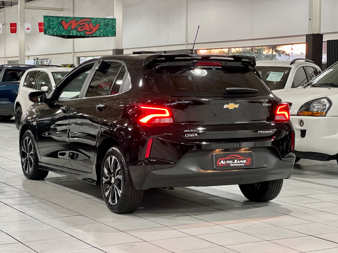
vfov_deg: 19.1
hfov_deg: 25.3
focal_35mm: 77
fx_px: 752
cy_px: 126
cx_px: 169
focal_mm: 9
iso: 320
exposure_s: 1/30
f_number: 2.8
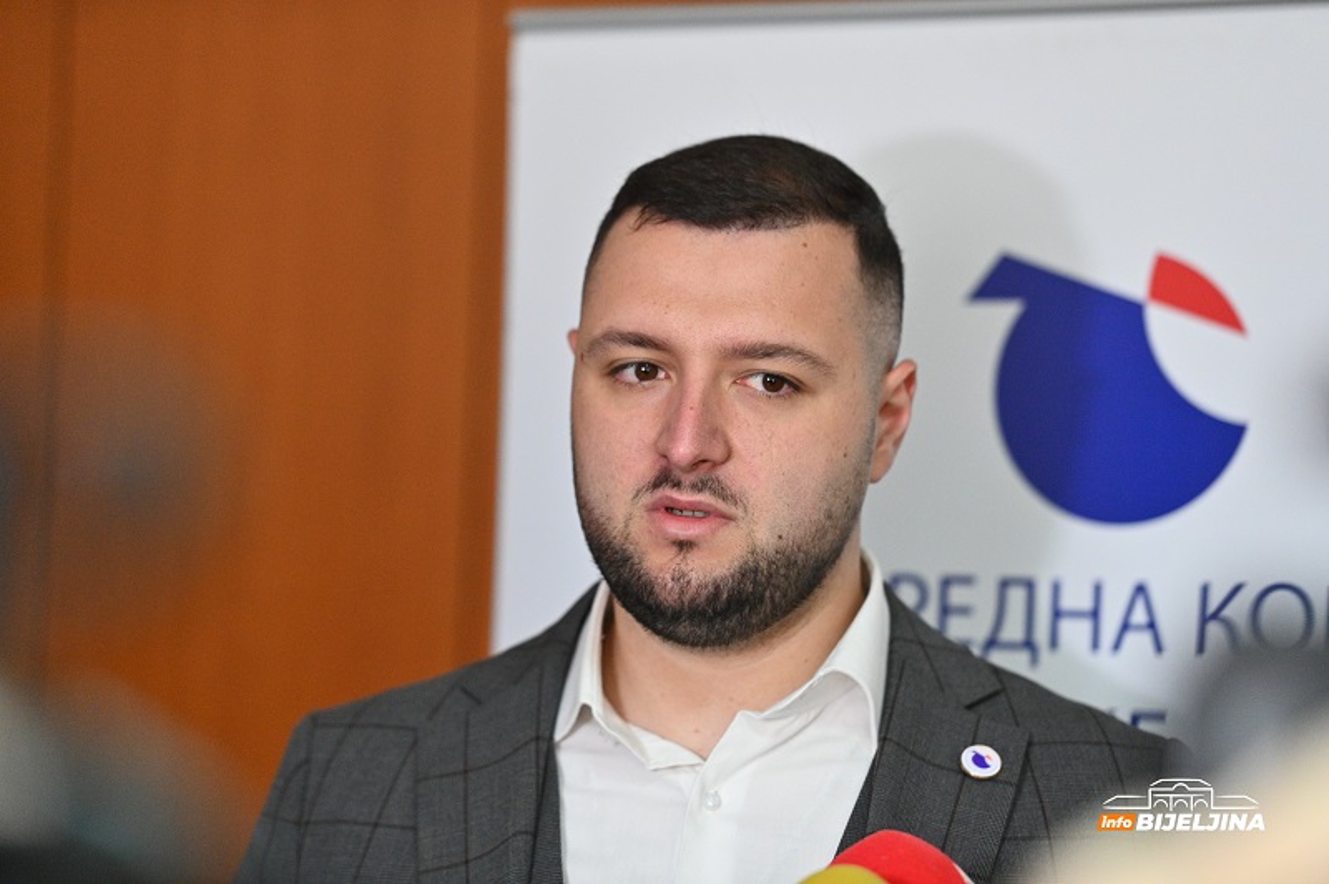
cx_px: 664
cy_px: 442
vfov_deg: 8.8
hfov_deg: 13.3
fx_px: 5717
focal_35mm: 155
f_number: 2.8
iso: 3200
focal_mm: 155
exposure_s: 1/320
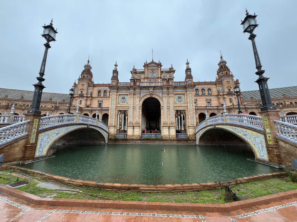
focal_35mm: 13
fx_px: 112
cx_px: 148
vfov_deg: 89.9
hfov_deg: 106.2
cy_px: 111
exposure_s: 1/99
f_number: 1.8
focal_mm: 1.57
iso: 64
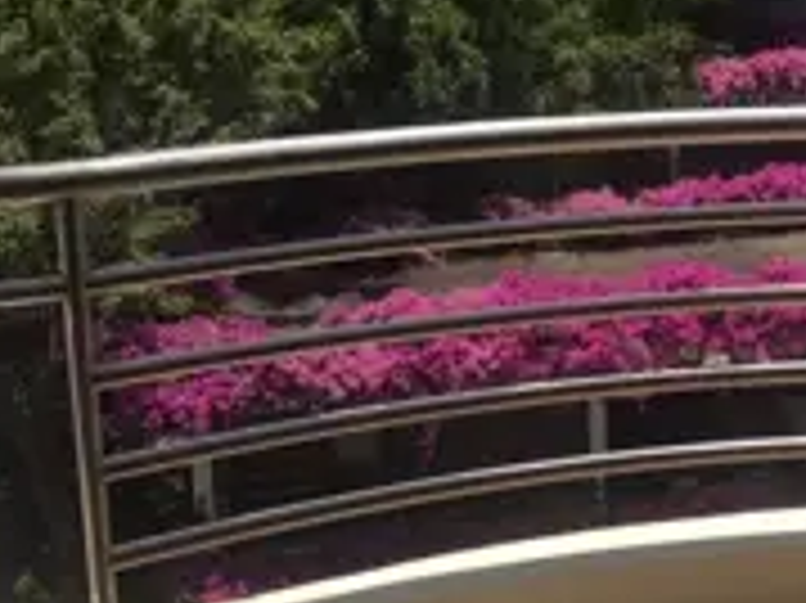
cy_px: 97
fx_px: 1582
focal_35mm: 68
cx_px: 815
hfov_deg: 26.9
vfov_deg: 21.3
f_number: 2.2
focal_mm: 4.15
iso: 25
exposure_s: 1/2024
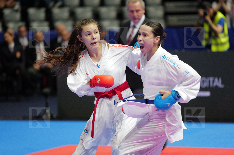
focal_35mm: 200
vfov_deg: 6.8
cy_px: 78
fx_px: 1298
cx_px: 117
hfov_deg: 10.3
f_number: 2.8
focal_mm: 200
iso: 2500
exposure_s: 1/1000
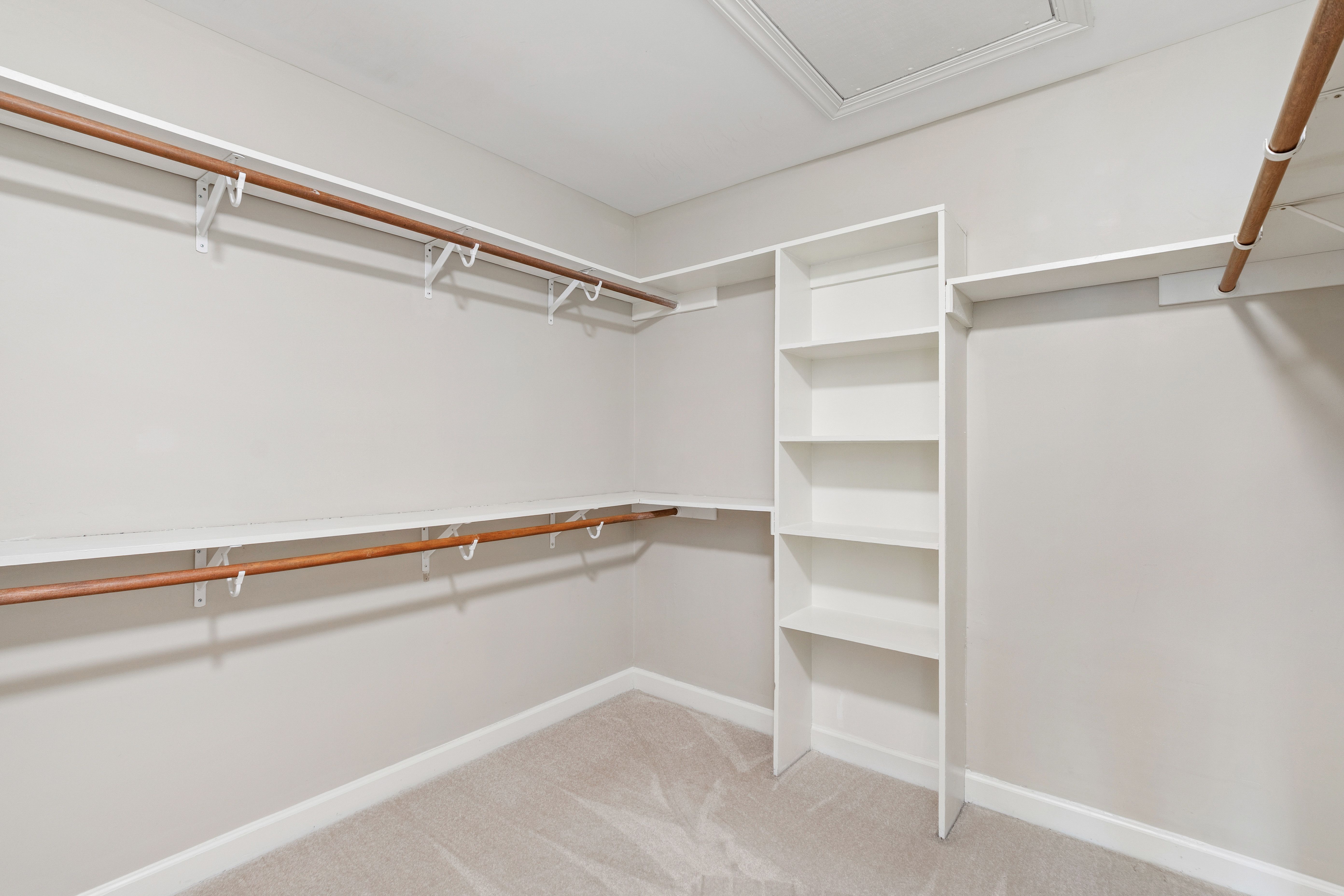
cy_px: 448
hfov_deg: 100.4
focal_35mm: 15
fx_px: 560
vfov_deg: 77.3
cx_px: 672
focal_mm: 10
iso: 100
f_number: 8
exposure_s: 3
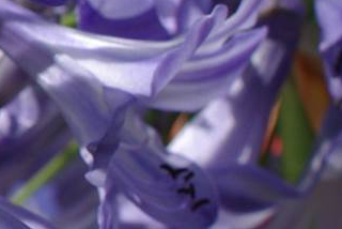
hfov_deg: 7.6
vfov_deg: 5.3
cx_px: -346
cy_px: 101
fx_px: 2472
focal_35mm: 260
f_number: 8
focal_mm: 35
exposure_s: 1/500
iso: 200
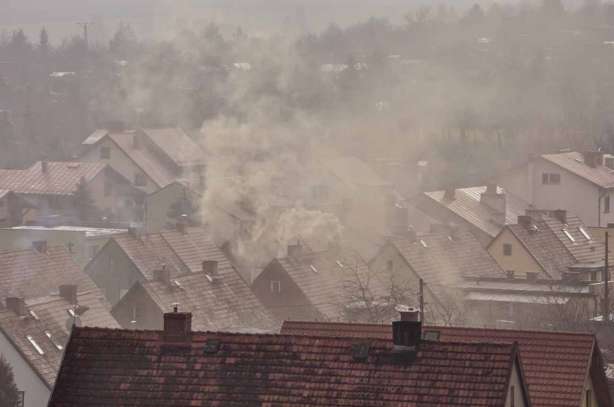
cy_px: 191
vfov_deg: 6.1
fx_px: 3815
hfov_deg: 9.2
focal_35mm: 224
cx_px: 324
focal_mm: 140
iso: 200
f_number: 11
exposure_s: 1/200
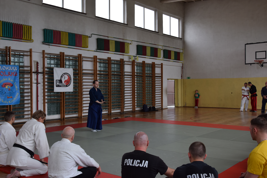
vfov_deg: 35.5
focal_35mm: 38
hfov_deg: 51.3
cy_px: 89
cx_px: 134
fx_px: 278
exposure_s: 1/200
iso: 400
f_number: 7.1
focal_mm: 25
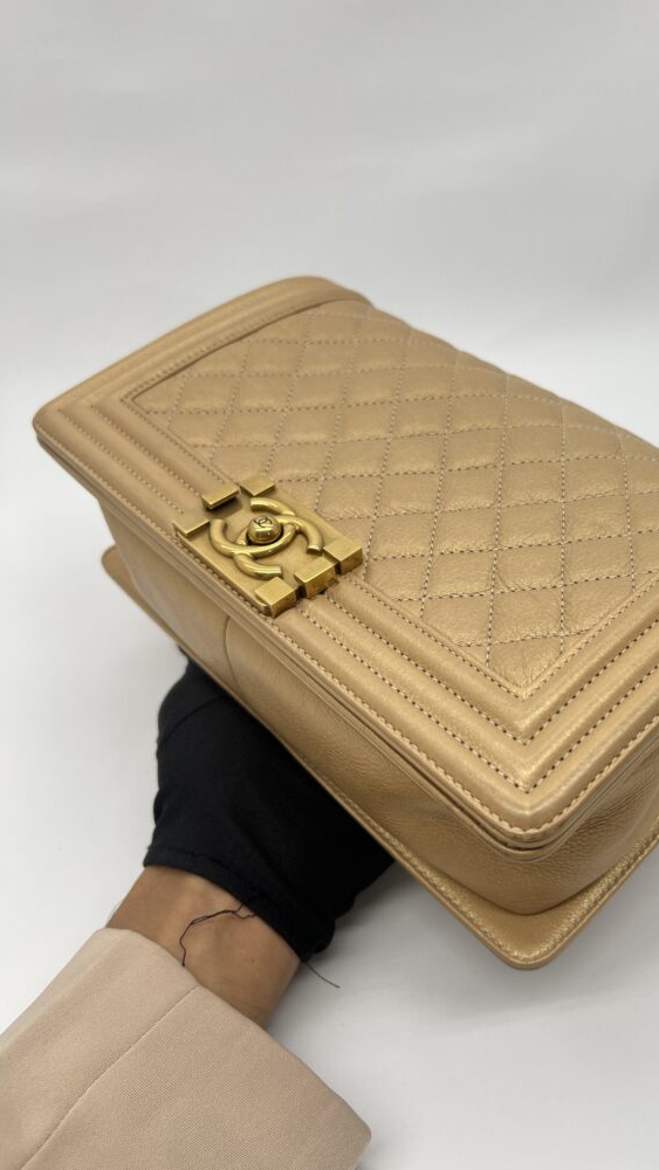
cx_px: 447
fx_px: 900
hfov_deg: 39.7
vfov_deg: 66.1
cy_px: 583
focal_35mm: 29
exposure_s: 1/117
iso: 32
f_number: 1.5
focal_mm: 5.7
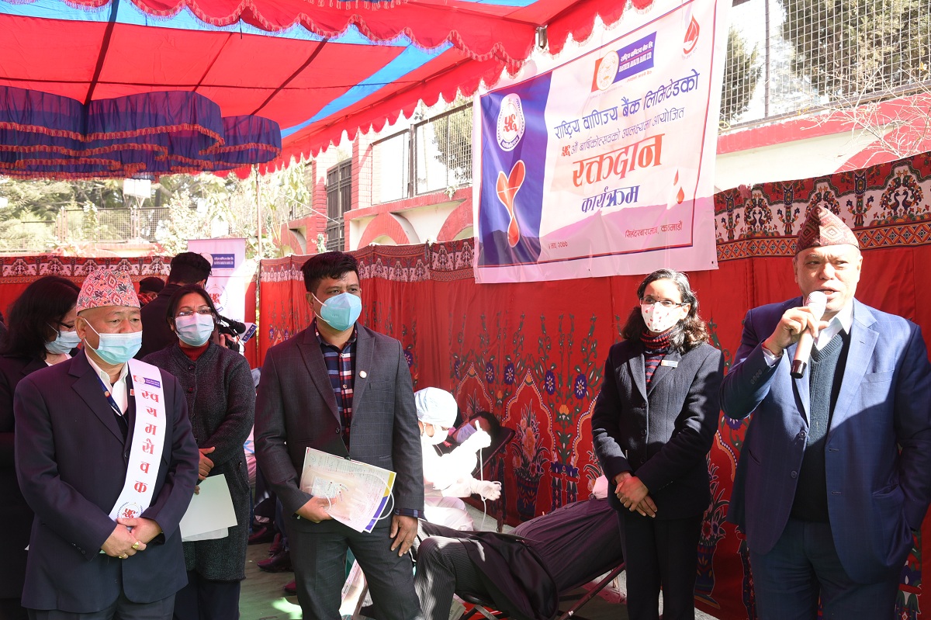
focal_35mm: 35
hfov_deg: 54.5
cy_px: 310
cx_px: 466
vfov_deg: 37.8
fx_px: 905
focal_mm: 35
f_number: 7.1
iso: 640
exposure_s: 1/125
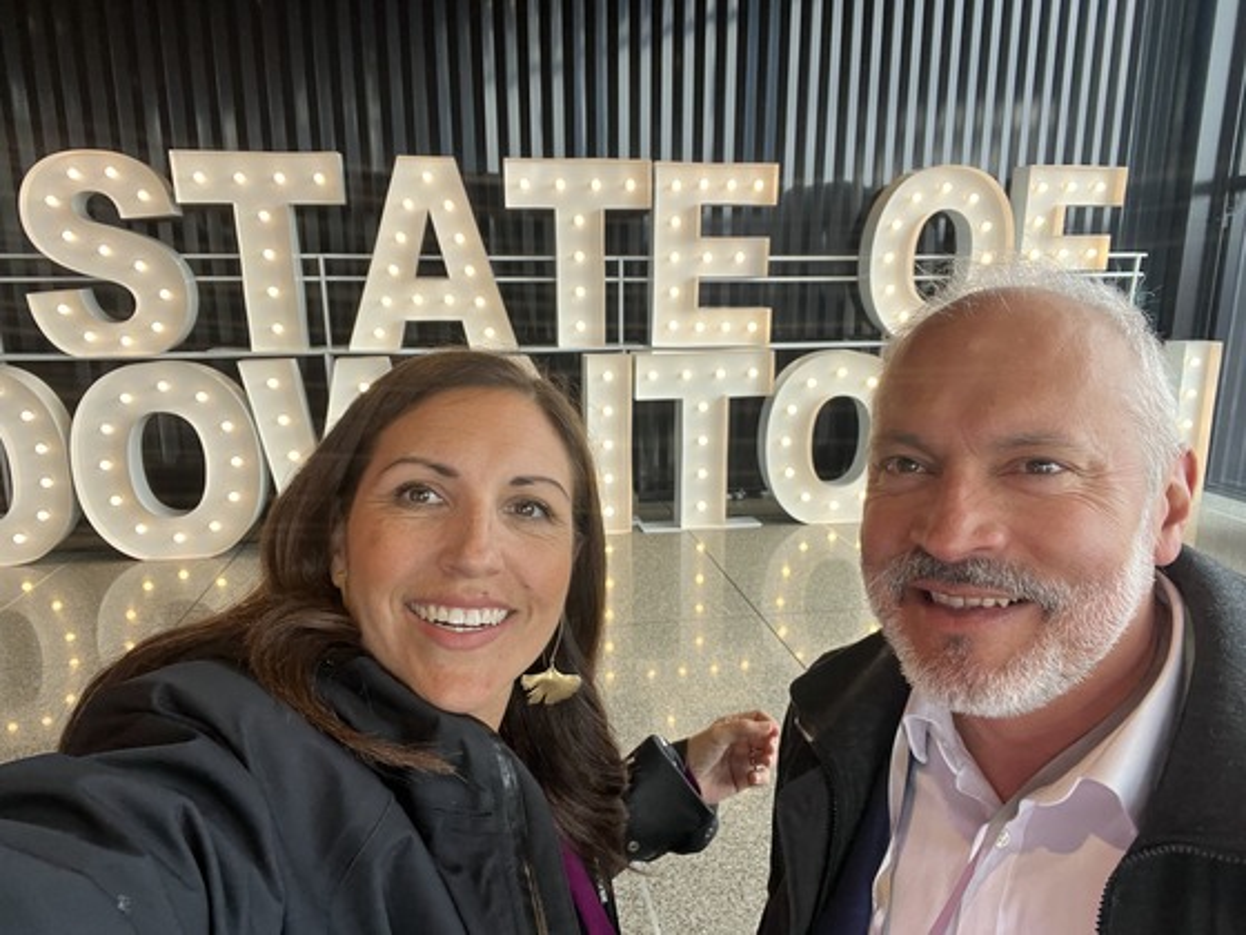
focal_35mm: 23
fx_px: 828
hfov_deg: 73.9
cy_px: 468
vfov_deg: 58.9
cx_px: 623
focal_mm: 2.71
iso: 160
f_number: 2.2
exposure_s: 1/41
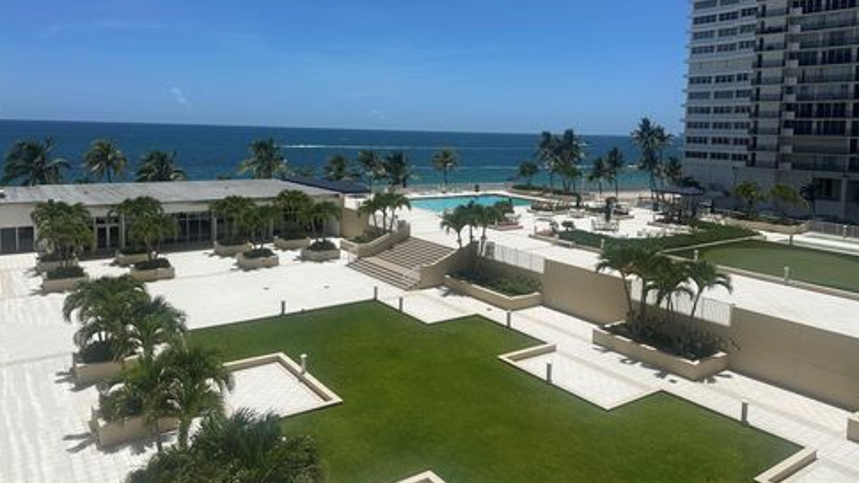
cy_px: 171
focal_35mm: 27
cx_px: 433
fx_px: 615
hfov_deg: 69.9
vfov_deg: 42.4
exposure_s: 1/10753
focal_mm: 6.86
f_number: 1.78
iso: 80
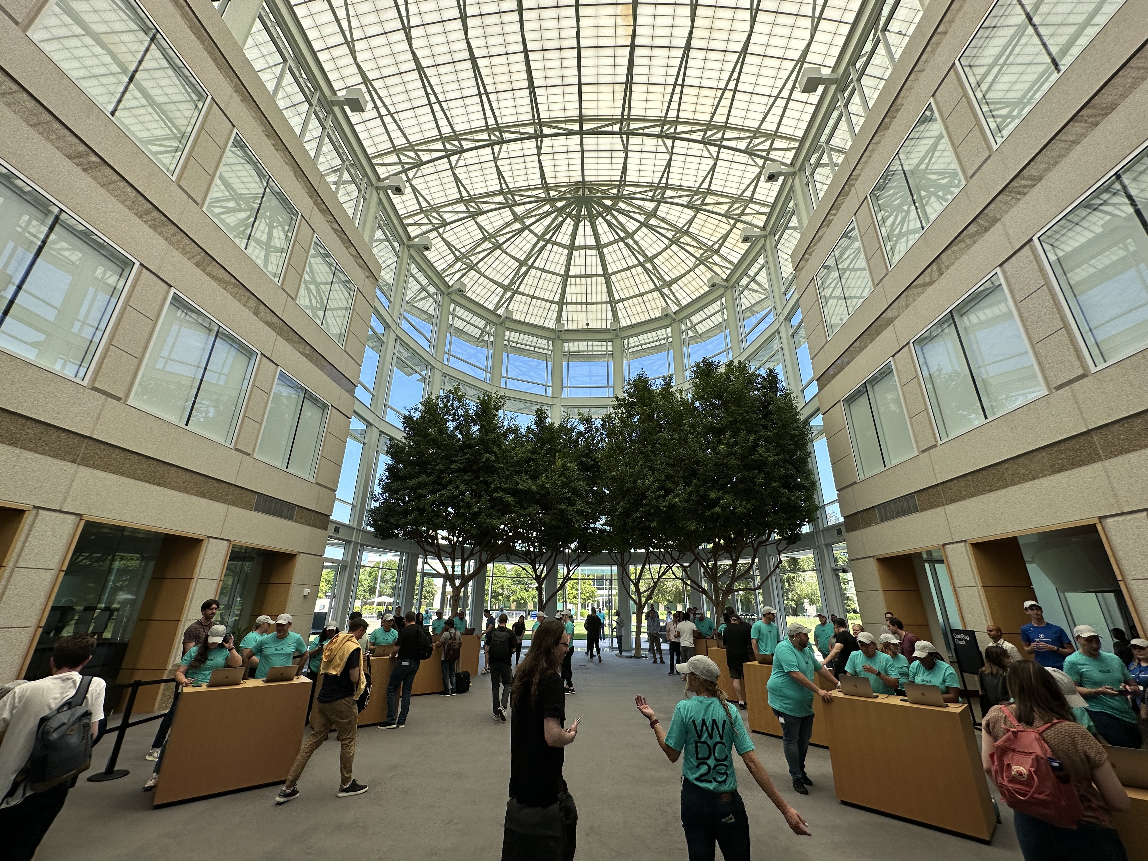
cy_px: 430
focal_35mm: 14
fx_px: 464
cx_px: 574
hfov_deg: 102.1
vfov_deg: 85.7
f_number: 2.2
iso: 40
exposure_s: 1/532
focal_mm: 2.22
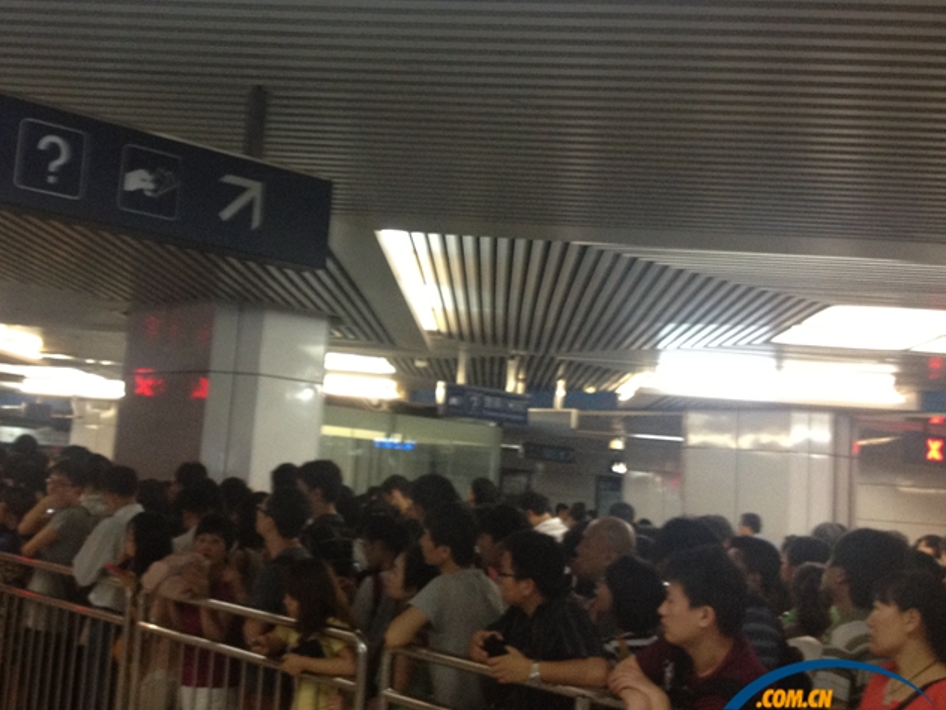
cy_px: 280
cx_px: 336
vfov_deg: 29.0
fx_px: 1367
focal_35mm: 50
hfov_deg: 37.9
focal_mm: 4.28
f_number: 2.4
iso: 200
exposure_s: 1/20
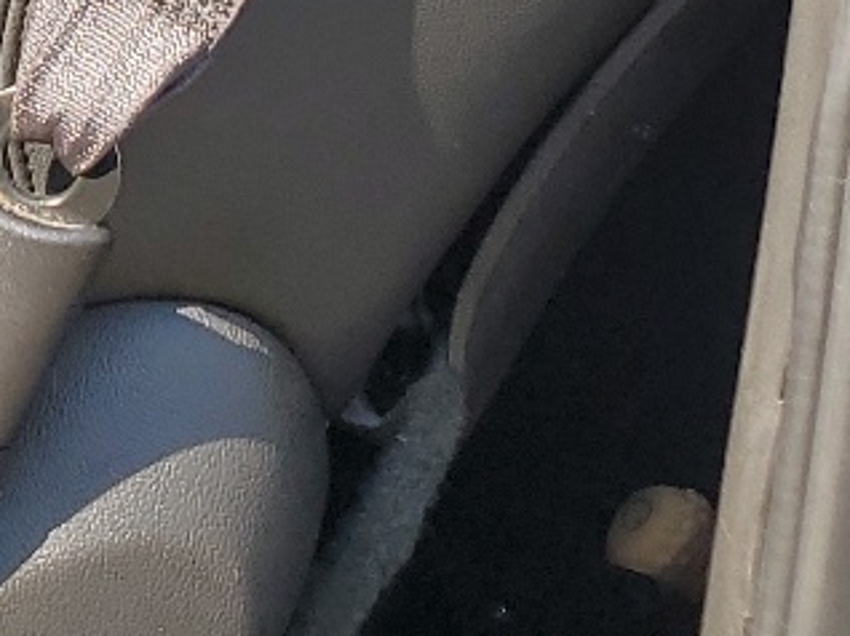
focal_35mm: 131
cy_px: -462
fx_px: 3214
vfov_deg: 10.7
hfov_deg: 13.2
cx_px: -786
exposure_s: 1/588
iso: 50
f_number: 1.5
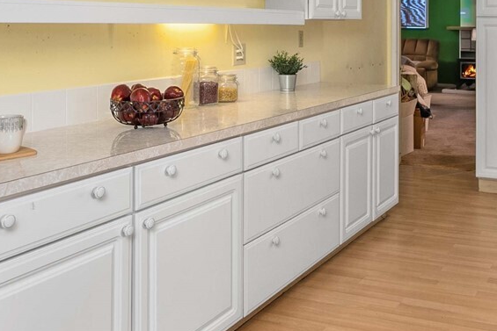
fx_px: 580
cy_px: 52
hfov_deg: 44.1
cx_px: 398
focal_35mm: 42
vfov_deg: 30.9
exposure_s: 1/6
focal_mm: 14
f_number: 7.1
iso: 1000
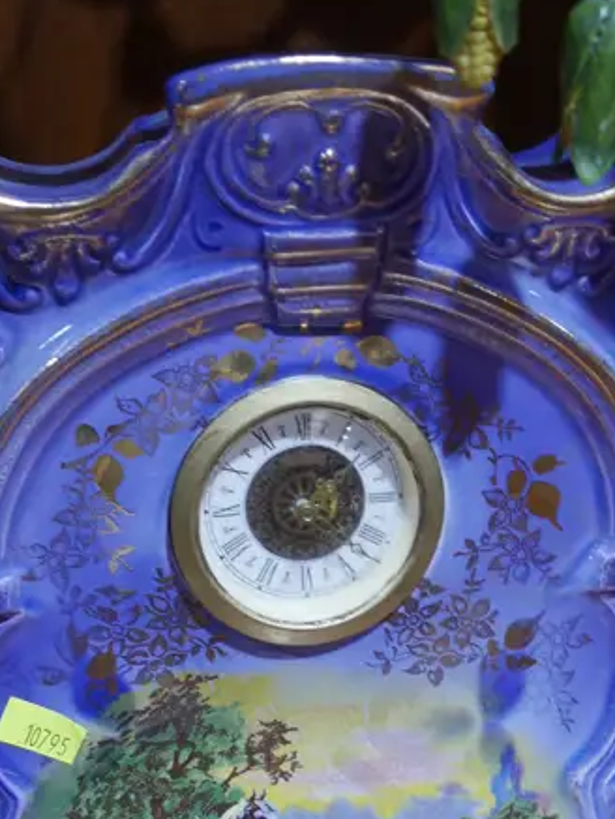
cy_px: 785
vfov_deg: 25.0
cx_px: 361
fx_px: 1776
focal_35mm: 75
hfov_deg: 19.6
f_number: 3.6
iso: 400
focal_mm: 16
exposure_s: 1/60
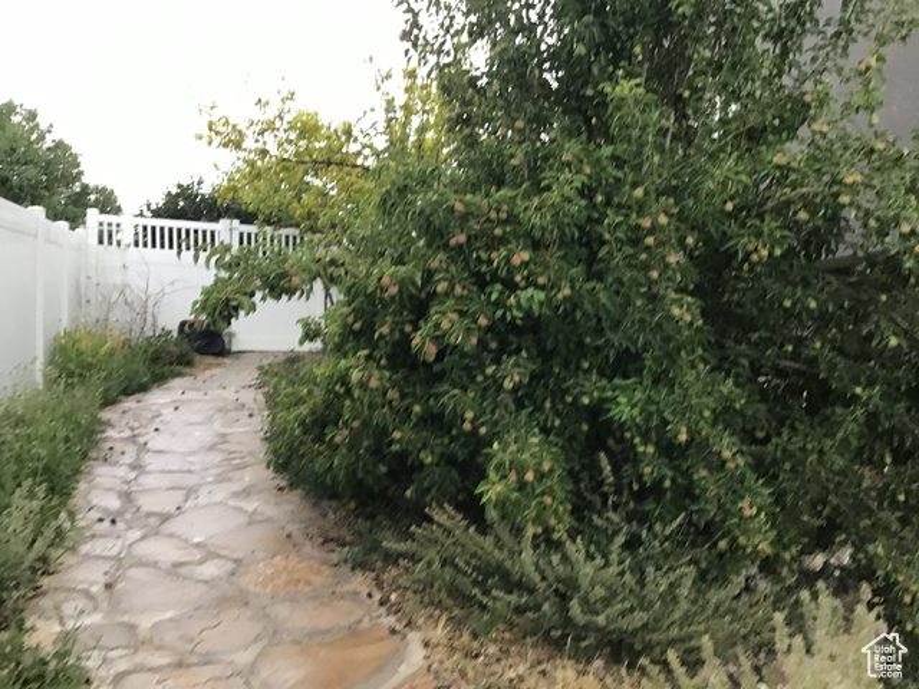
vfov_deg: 45.4
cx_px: 460
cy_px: 344
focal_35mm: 31
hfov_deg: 58.4
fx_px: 823
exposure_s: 1/30
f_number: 2.4
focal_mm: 3.3
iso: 100
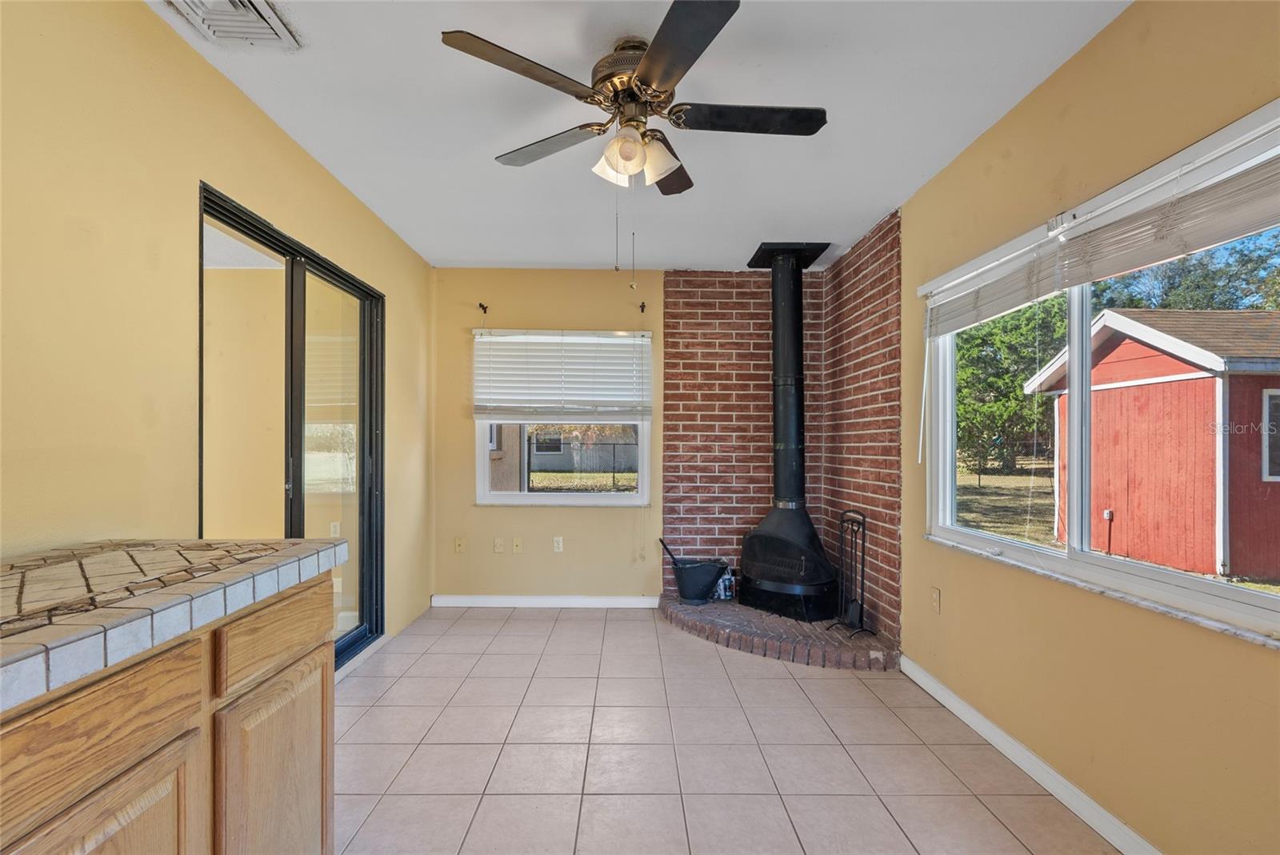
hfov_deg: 96.7
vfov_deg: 73.8
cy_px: 428
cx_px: 640
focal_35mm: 16
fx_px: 569
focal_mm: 16
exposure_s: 1
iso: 250
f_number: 8
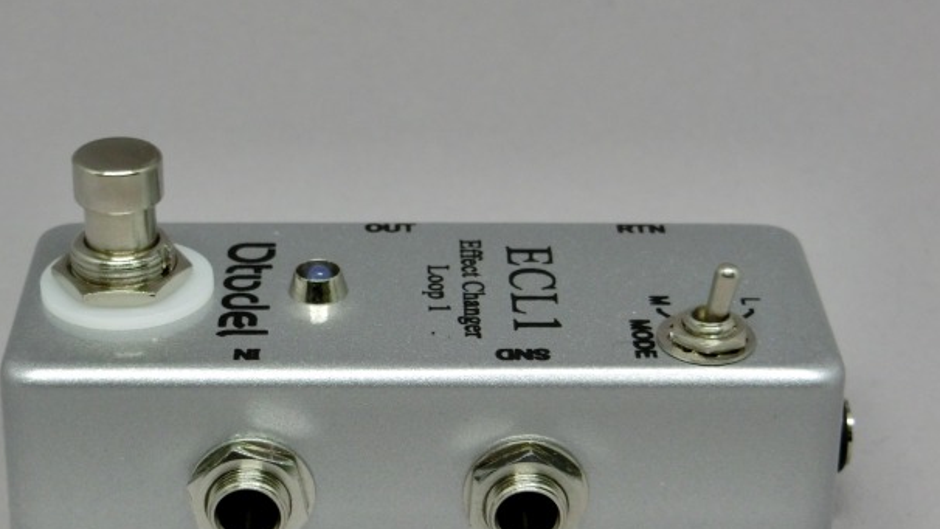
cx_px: 447
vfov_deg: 13.1
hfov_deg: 23.2
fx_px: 2293
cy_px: 363
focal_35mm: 92
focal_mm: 14.3
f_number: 5.4
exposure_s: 1/125
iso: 320
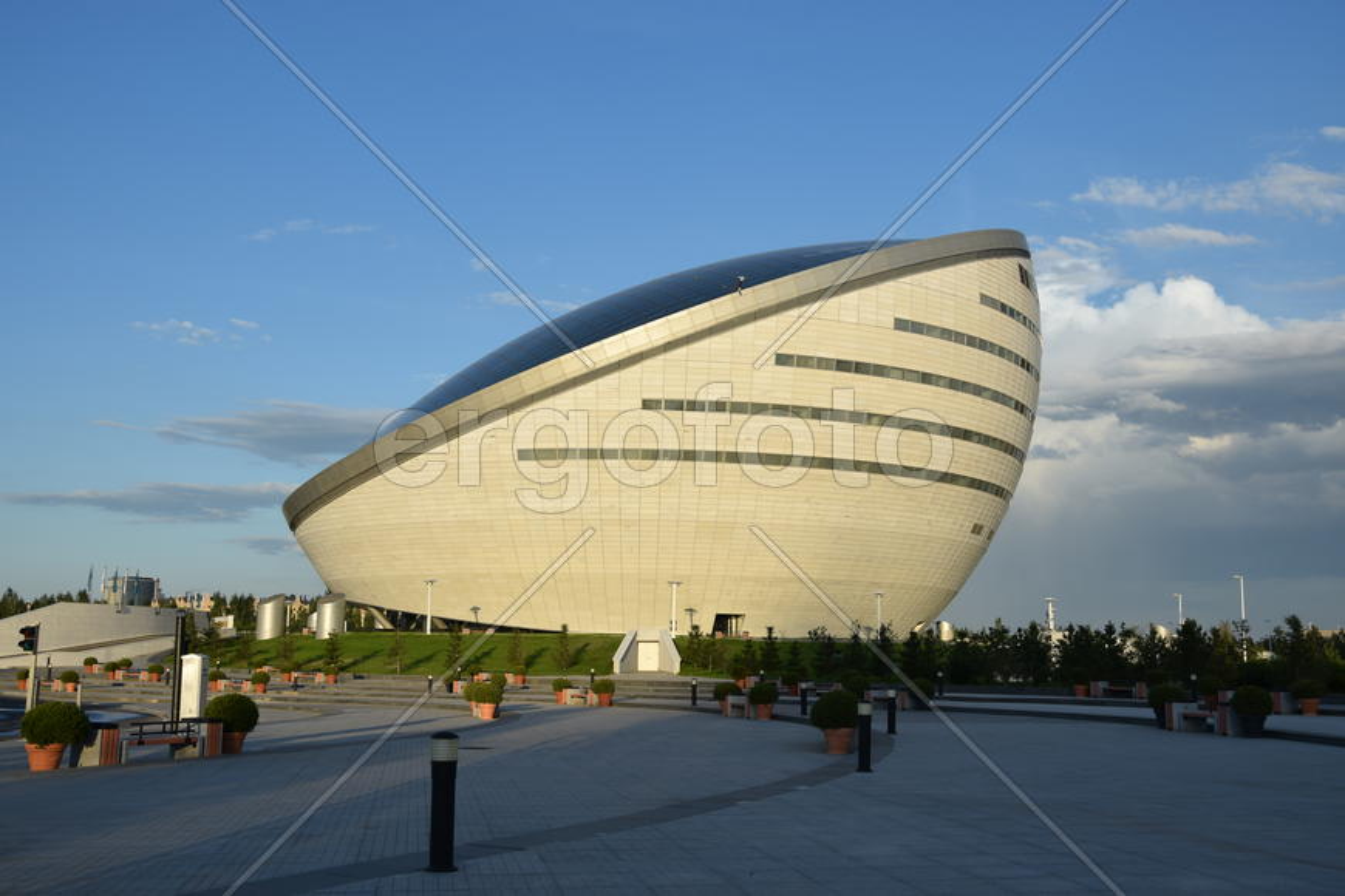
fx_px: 1345
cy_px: 448
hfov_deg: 53.1
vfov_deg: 36.9
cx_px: 672
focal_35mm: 36
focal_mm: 24
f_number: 7.1
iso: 100
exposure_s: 1/200
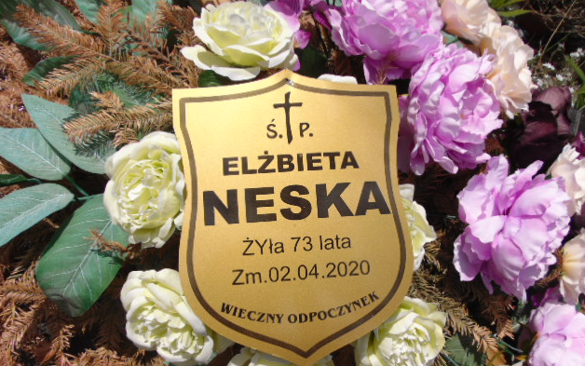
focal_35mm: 27
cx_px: 293
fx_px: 431
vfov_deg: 45.9
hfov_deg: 68.4
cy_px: 216
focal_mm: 4.5
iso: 80
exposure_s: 1/640
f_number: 7.7
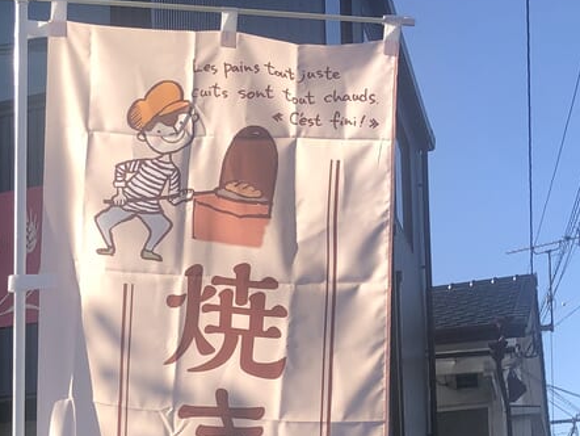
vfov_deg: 17.1
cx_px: -89
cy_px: 569
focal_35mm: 81
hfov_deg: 22.5
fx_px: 1358
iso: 20
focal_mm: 4
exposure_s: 1/787
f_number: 1.8
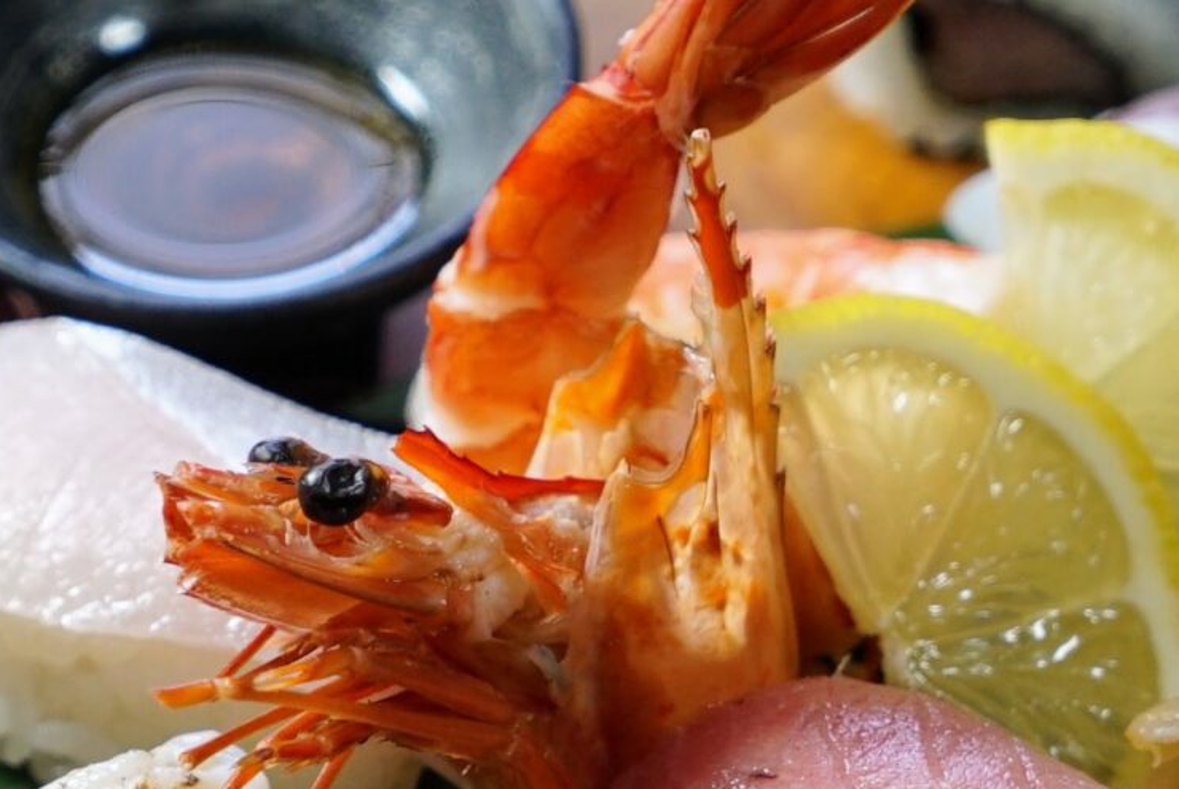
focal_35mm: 242
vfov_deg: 5.7
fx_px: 7933
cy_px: 139
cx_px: -167
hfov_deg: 8.4
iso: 640
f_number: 4
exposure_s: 1/80
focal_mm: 70
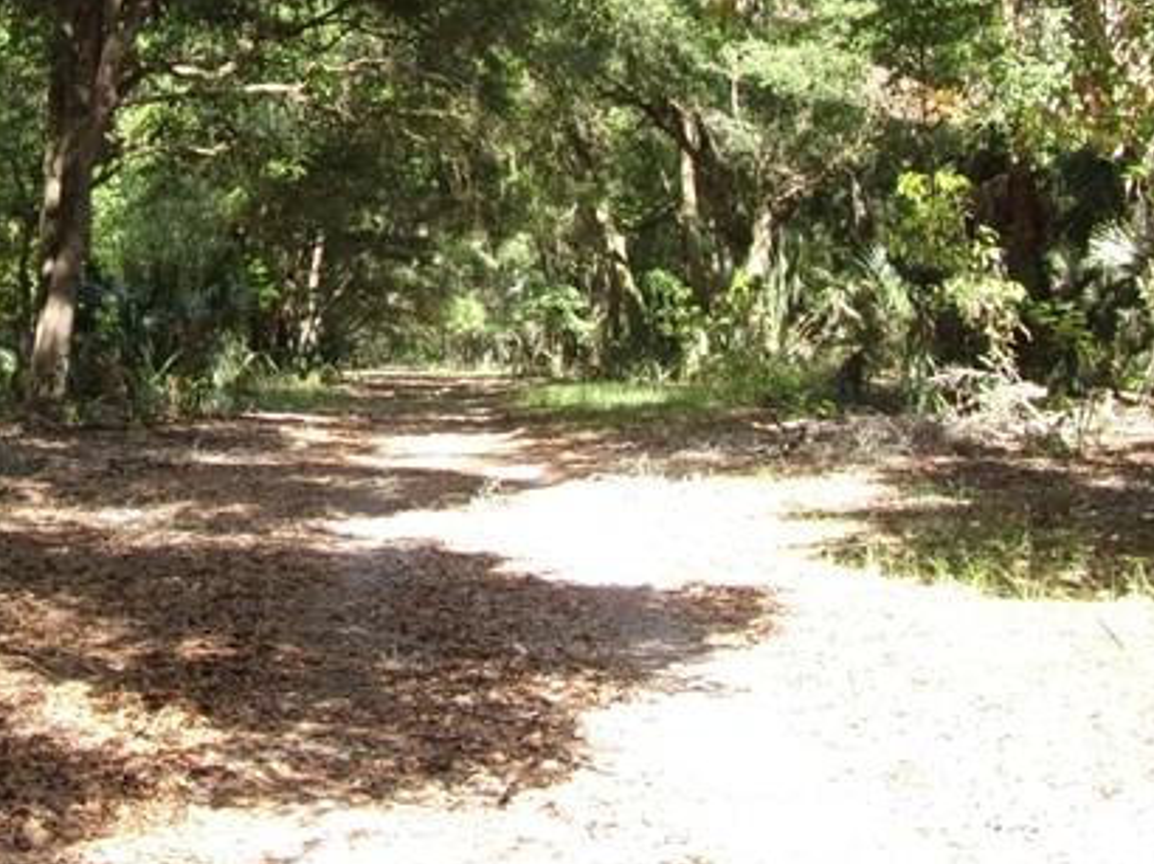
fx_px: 1999
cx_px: 304
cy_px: -73
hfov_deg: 31.7
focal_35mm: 60
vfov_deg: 23.0
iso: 80
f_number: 3.3
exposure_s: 1/120
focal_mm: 4.3
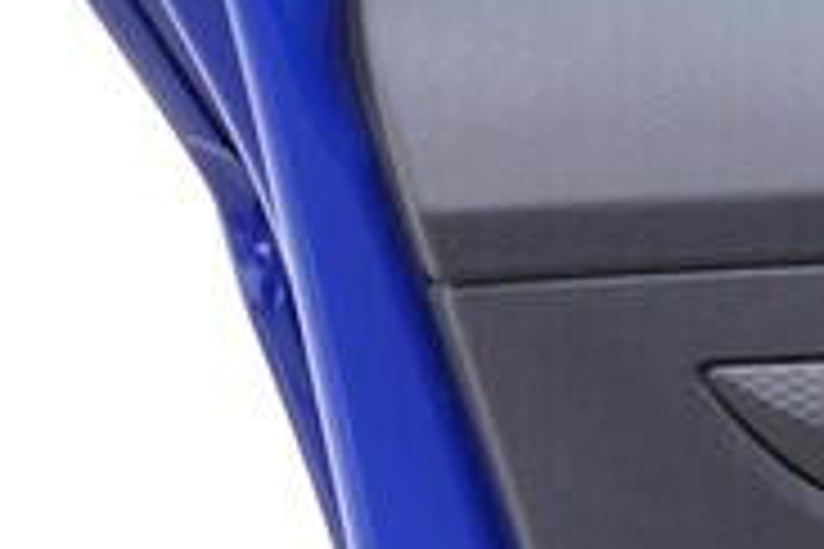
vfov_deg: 6.5
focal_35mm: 201
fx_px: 4600
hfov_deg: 8.9
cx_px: 2229
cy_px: 1235
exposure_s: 1/40
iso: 125
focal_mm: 24
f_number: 2.8
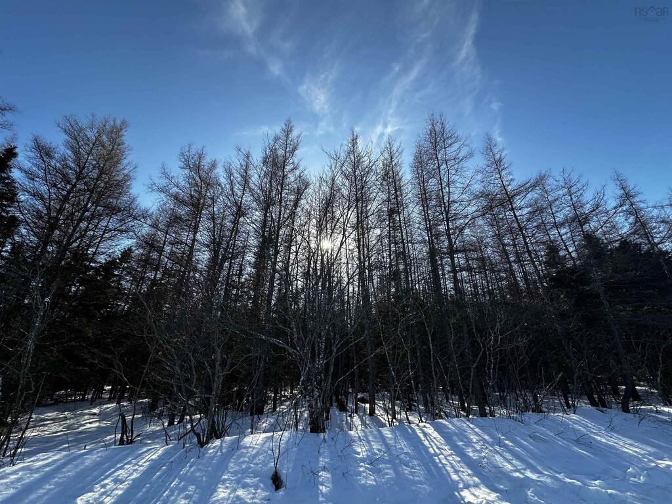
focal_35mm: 14
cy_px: 252
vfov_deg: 85.7
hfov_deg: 102.1
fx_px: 272
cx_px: 336
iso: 40
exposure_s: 1/1276
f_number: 2.2
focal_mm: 2.22
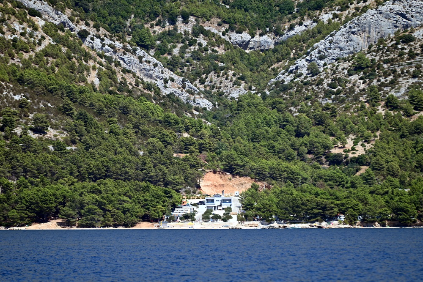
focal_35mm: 300
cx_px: 212
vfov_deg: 4.6
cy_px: 141
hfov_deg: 6.9
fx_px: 3525
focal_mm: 300
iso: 100
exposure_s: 1/400
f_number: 5.6
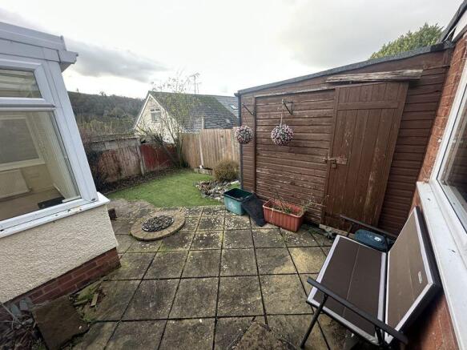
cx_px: 234
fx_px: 189
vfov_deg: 85.7
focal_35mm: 14
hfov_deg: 102.1
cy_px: 175
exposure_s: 1/99
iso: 125
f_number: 2.2
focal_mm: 2.22
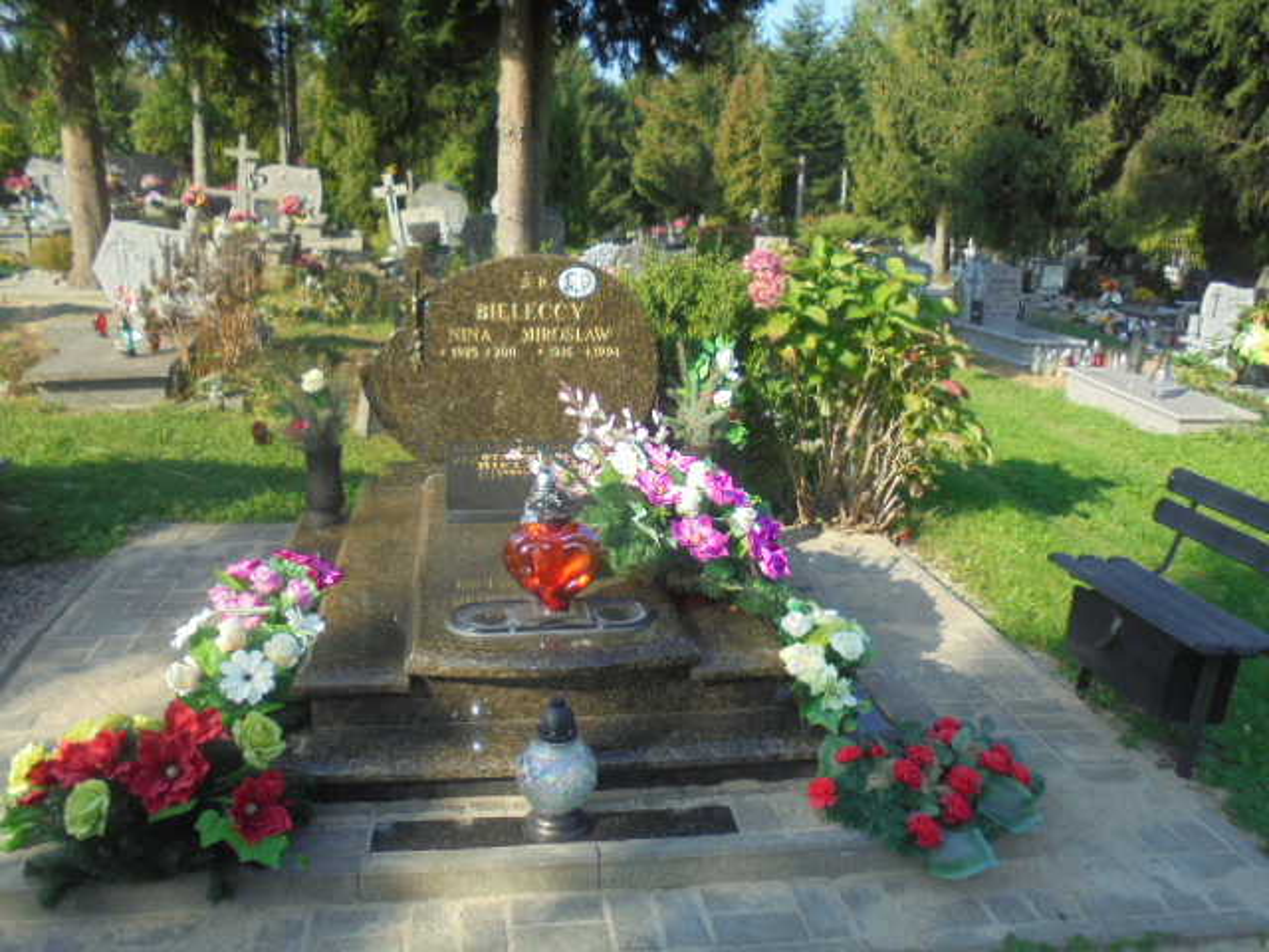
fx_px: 1063
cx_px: 634
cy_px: 476
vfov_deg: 48.2
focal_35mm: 29
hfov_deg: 61.7
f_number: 3.7
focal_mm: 5.3
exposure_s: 1/400
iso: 100
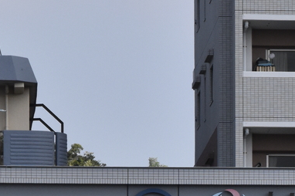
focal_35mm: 507
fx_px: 4151
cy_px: 256
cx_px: 345
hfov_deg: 4.1
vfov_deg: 2.7
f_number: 9
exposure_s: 1/1600
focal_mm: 86
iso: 1000
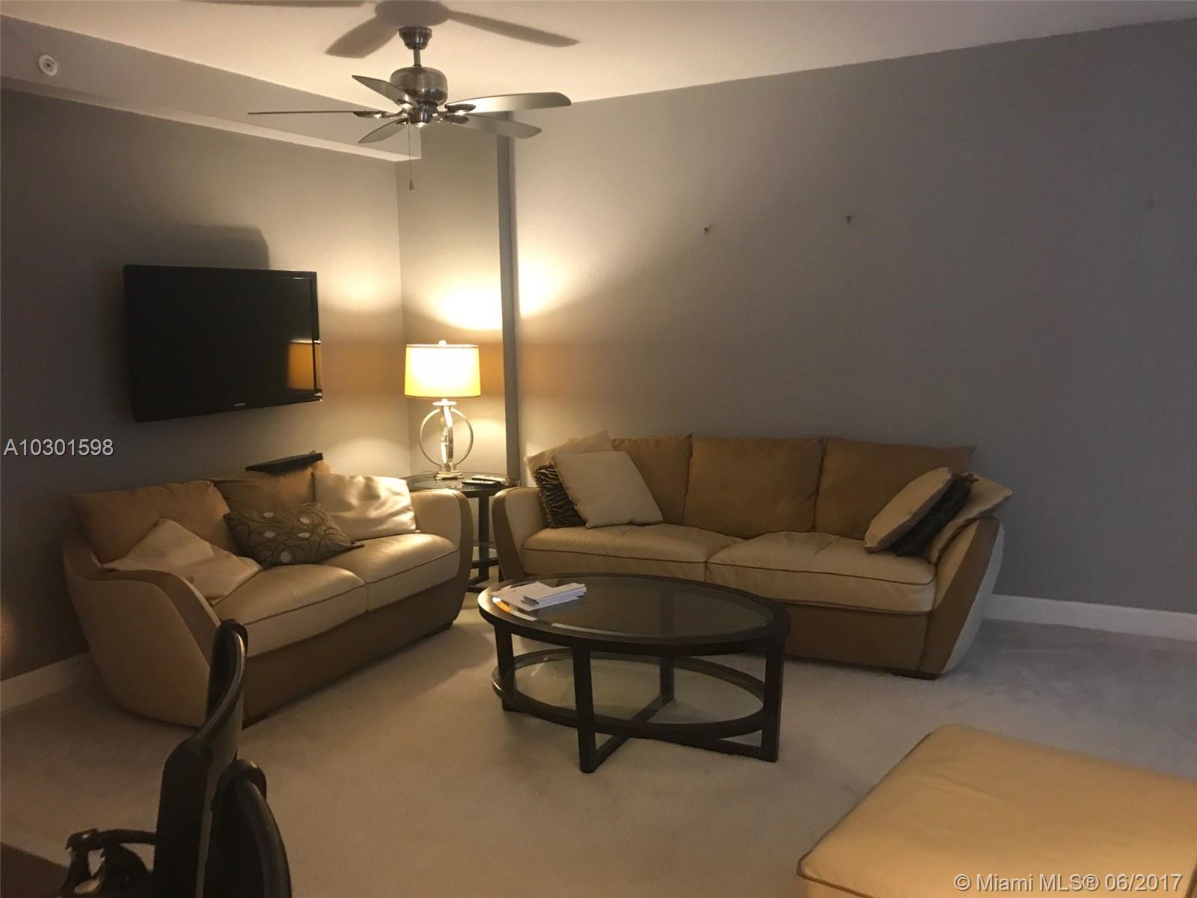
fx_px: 968
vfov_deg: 49.7
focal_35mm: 28
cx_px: 598
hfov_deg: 63.4
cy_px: 449
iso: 100
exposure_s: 1/13
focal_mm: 3.99
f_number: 1.8
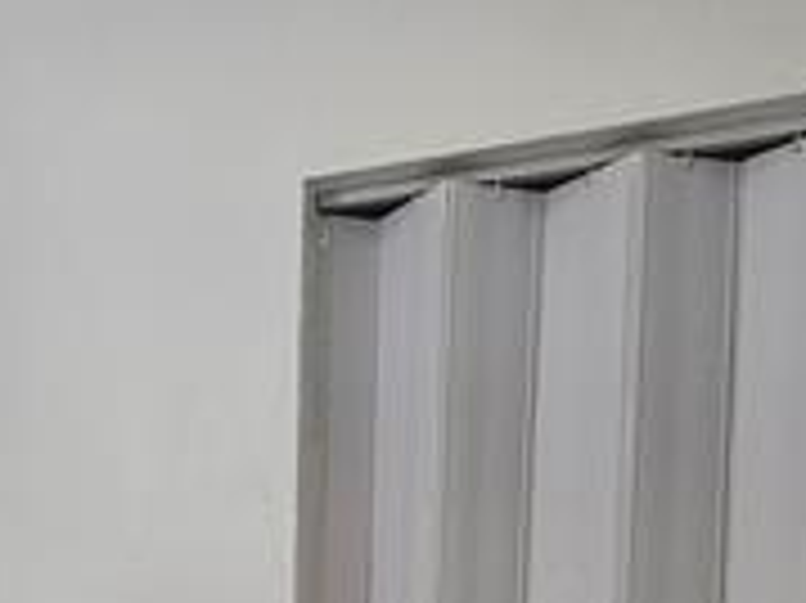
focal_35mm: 58
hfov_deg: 30.5
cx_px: -27
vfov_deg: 22.0
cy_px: 832
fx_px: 1350
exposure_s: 1/147
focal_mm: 1.74
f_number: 2.2
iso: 32
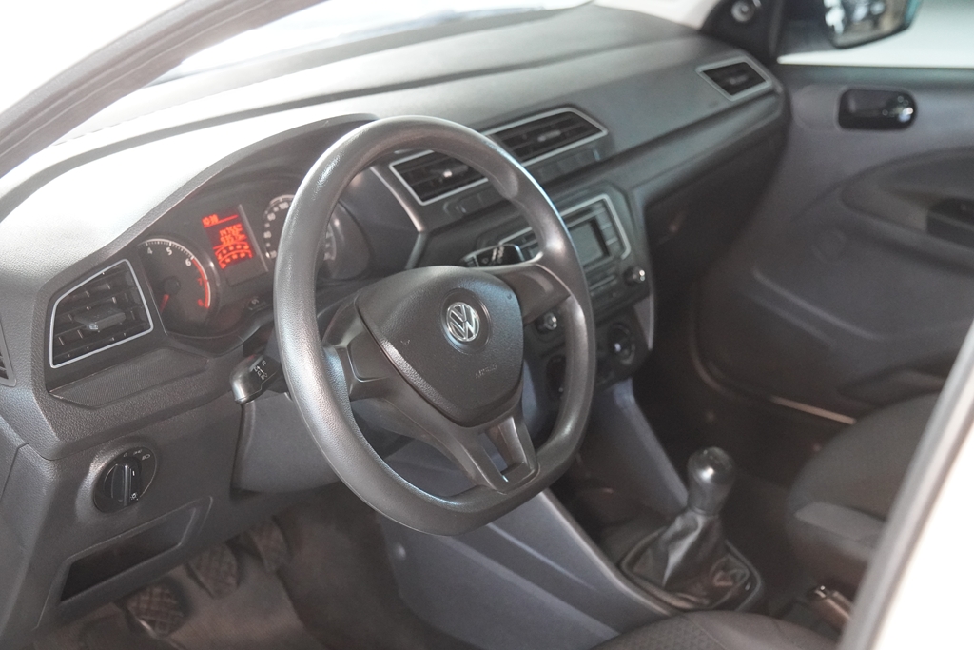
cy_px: 325
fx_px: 1380
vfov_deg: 26.5
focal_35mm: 51
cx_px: 487
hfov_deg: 38.9
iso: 4000
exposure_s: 1/160
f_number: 2.8
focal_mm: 34
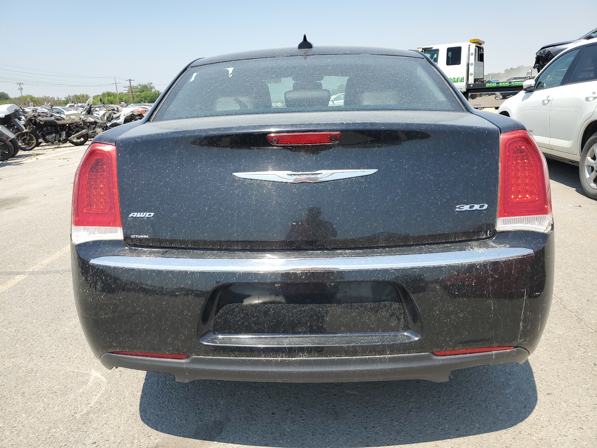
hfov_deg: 67.3
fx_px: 448
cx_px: 298
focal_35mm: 26
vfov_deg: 53.1
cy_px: 224
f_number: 1.5
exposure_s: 1/2500
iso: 50
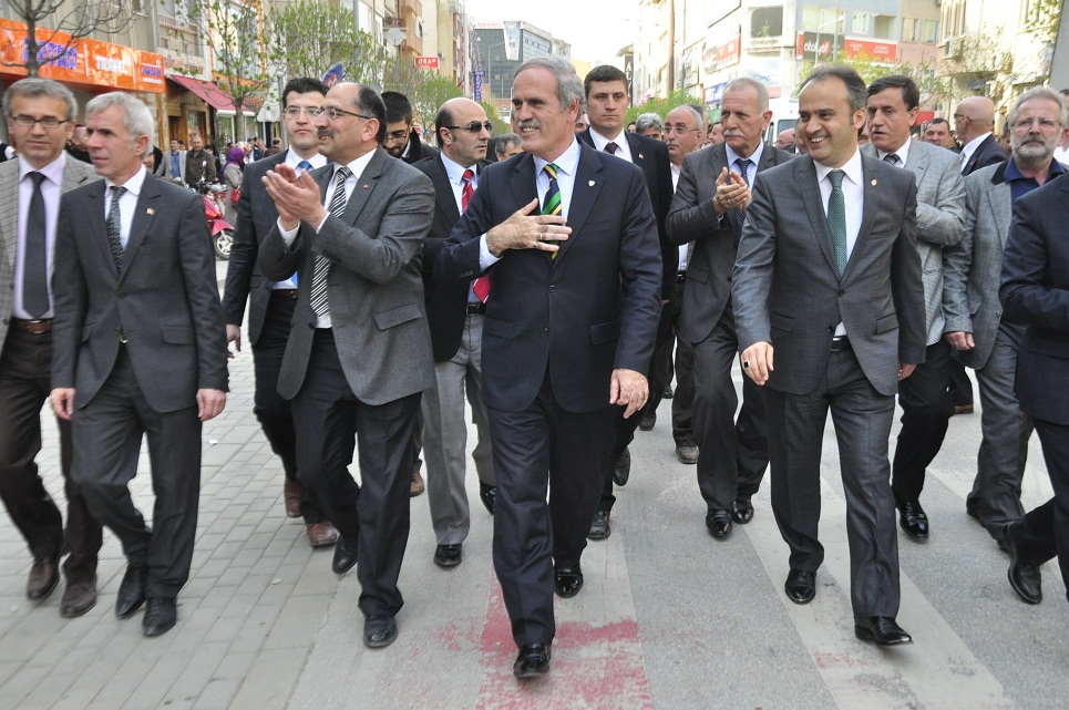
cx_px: 534
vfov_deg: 34.1
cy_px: 355
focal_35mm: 39
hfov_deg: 49.6
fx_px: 1157
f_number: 4
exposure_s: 1/250
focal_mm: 26
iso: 800
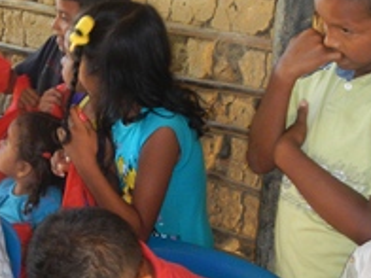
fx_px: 847
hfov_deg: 24.5
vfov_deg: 18.6
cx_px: 97
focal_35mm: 79
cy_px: 99
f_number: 3.9
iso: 200
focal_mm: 5
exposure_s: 1/30
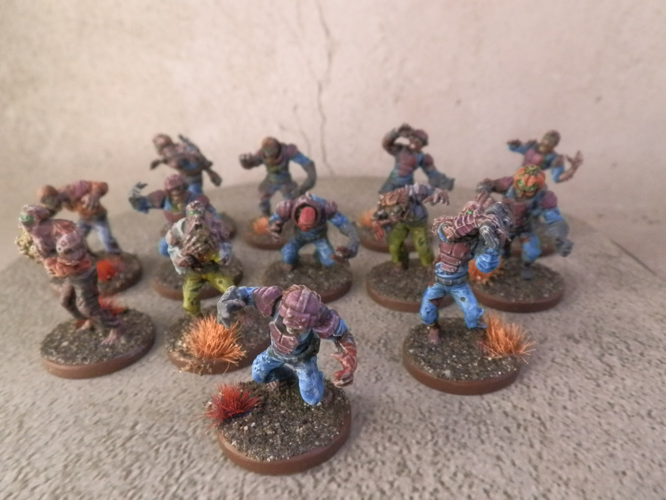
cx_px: 333
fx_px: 539
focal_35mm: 28
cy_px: 250
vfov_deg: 49.7
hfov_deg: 63.4
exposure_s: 1/80
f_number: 3.1
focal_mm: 5
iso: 400
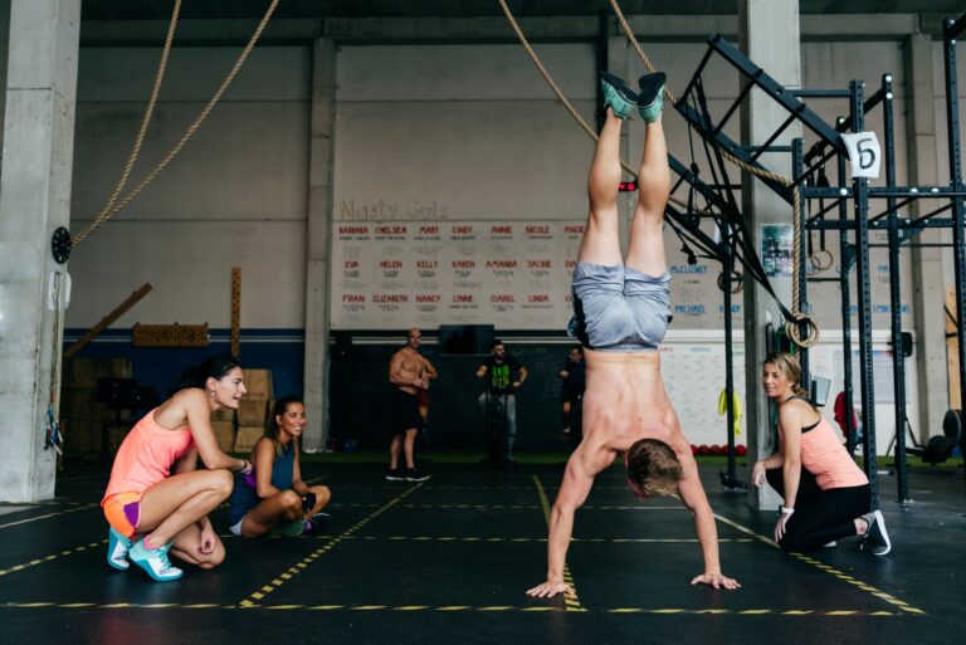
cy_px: 322
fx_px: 940
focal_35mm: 35
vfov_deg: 37.9
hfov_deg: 54.4
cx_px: 483
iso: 1600
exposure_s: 1/250
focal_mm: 35
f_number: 3.2
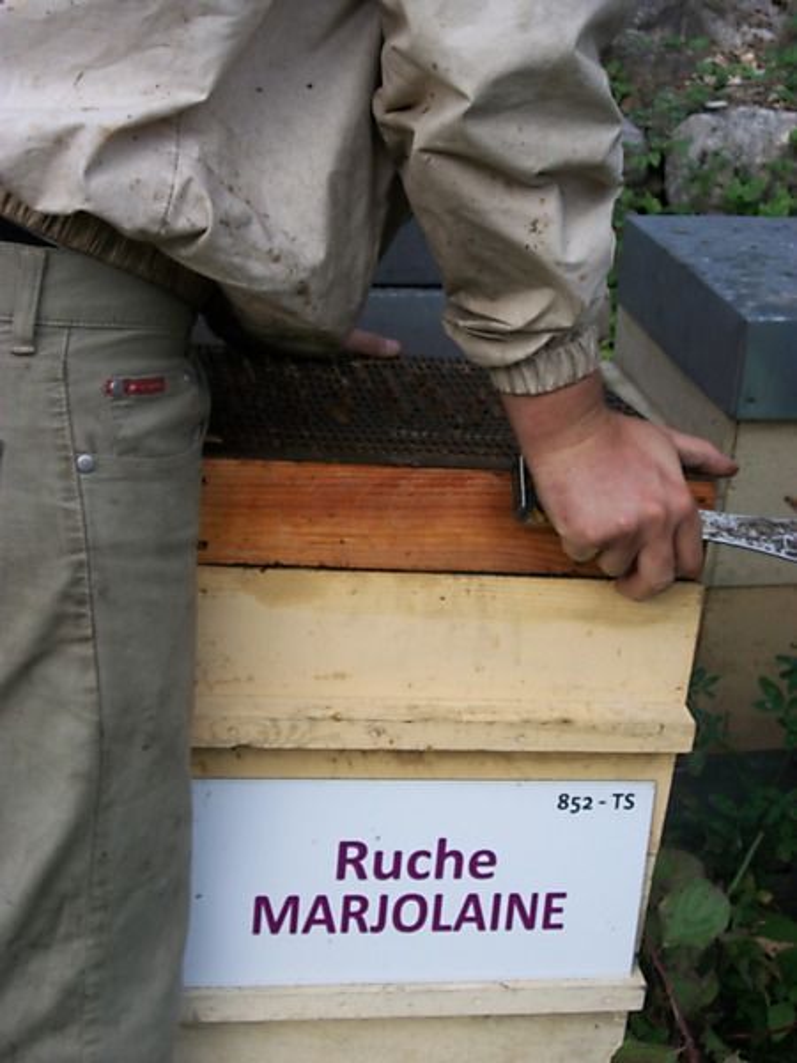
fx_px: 1535
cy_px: 532
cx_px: 398
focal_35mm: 50
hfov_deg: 29.1
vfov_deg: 38.2
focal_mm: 8.8
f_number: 3.6
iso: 80
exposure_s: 1/160
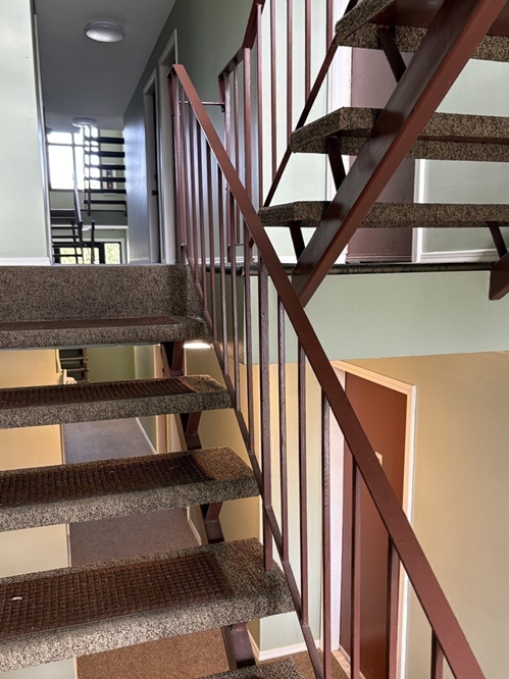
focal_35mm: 30
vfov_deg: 59.9
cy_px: 368
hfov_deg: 46.8
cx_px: 246
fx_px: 589
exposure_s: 1/60
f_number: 1.6
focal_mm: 5.96
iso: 200
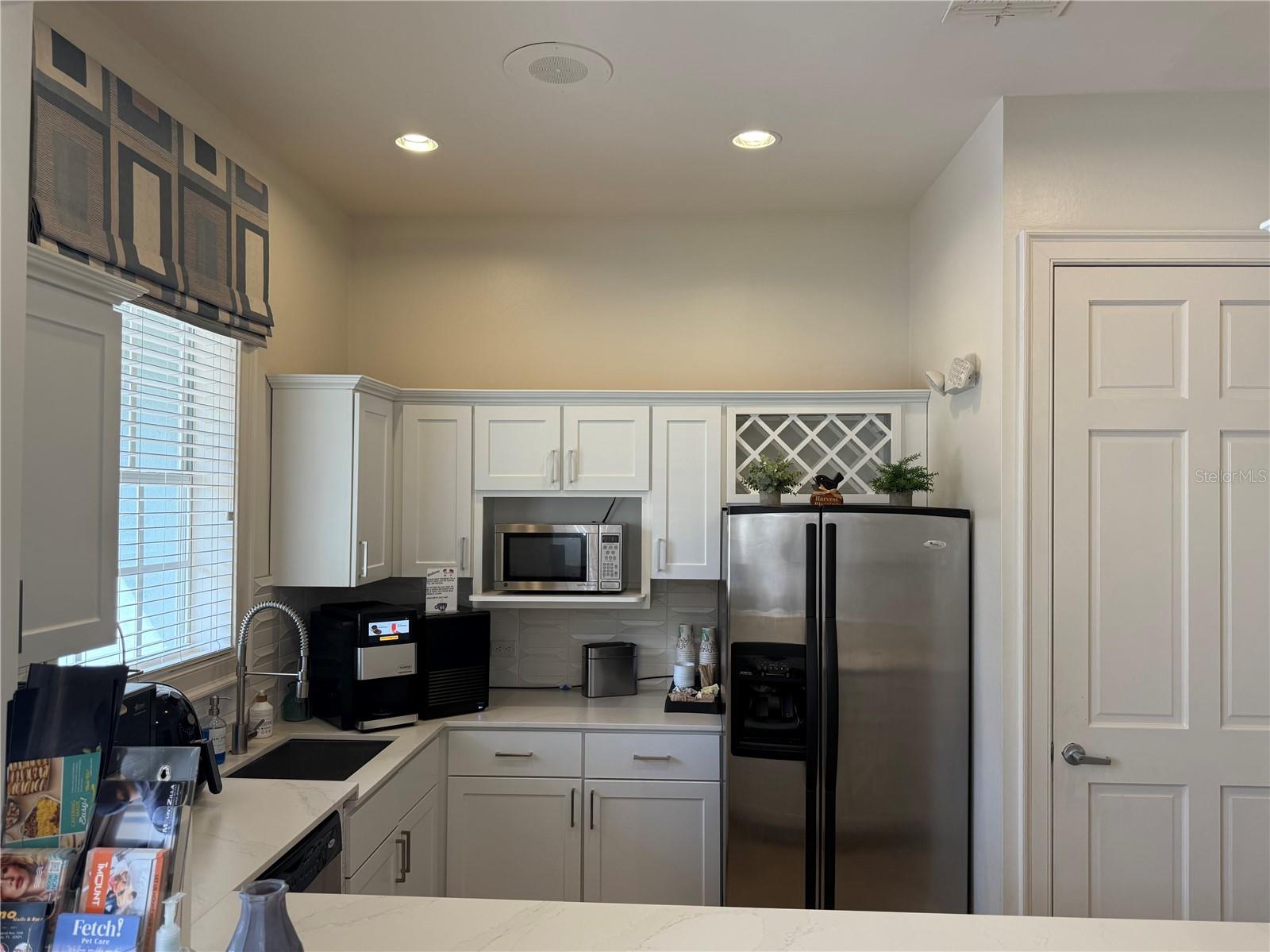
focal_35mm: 24
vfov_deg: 56.8
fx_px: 880
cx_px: 635
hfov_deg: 71.6
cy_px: 476
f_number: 1.78
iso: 100
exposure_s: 1/182
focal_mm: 6.76
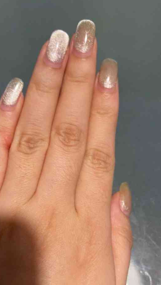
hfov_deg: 12.5
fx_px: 736
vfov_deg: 22.0
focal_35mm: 97
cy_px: 142
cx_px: 65
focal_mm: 5.7
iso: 160
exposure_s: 1/51
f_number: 1.5
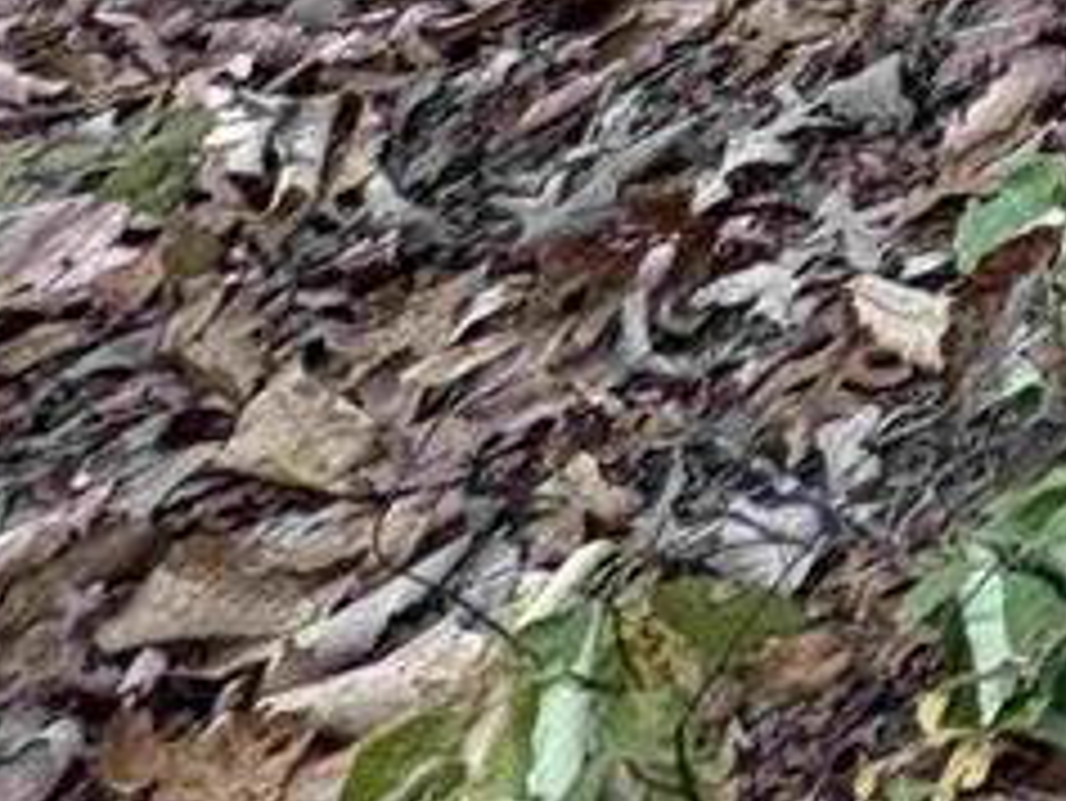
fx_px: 2619
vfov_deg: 11.0
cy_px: -1616
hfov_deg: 12.3
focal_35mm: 85
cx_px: 3032
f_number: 2.2
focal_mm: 2.22
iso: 250
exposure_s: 1/93
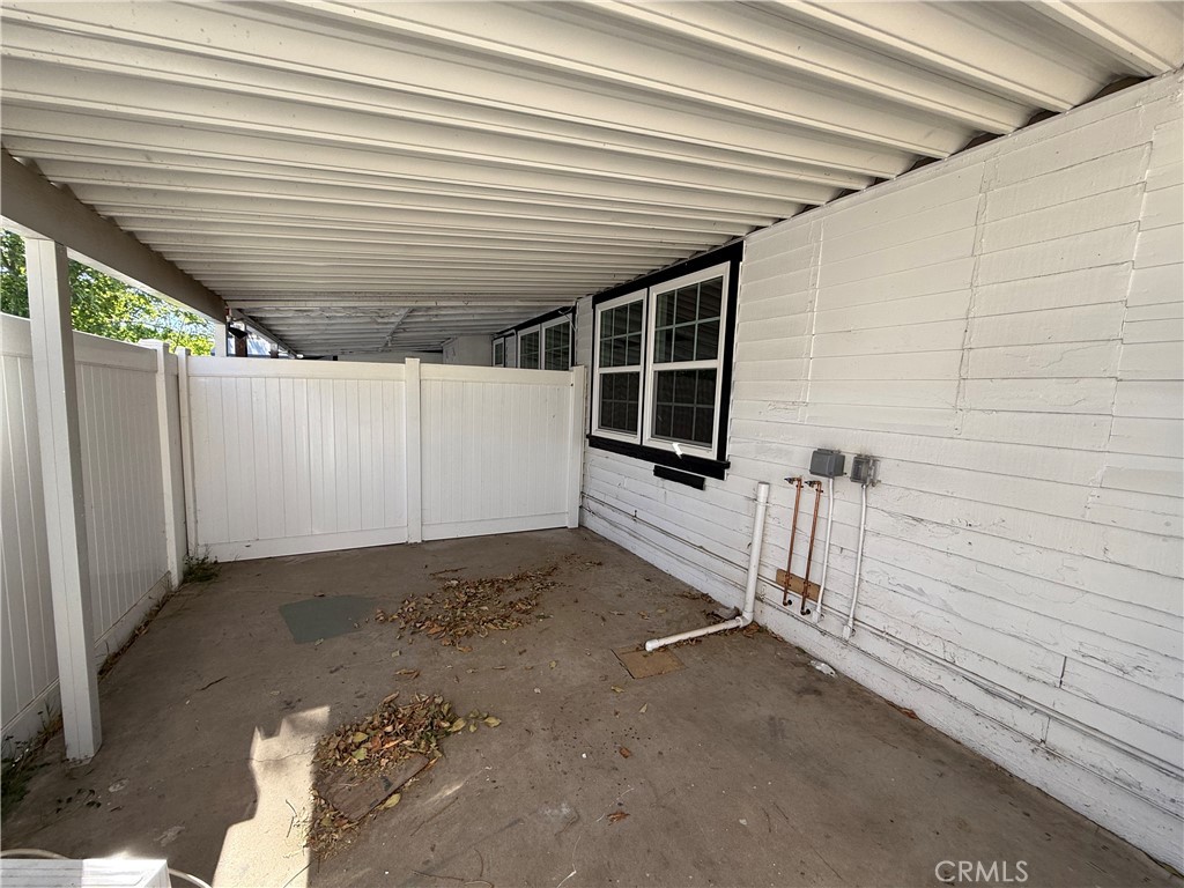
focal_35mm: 14
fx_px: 479
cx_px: 592
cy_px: 444
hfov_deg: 102.1
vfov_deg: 85.7
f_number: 2.2
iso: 50
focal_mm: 2.22
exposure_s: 1/173
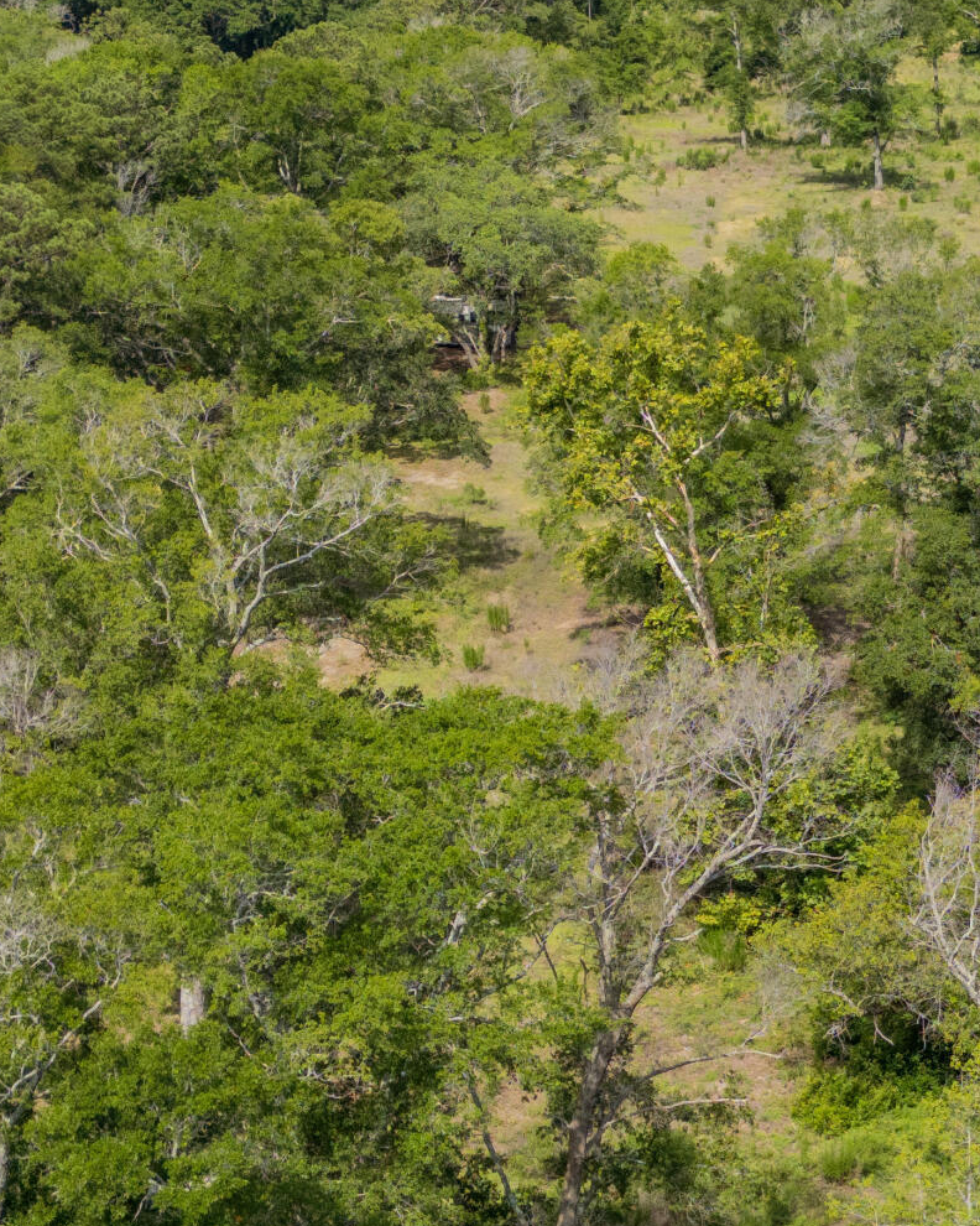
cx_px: 918
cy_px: 842
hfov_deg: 21.0
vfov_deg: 26.6
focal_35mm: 71
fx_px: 2574
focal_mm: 6.72
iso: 110
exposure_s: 1/2000
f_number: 1.7
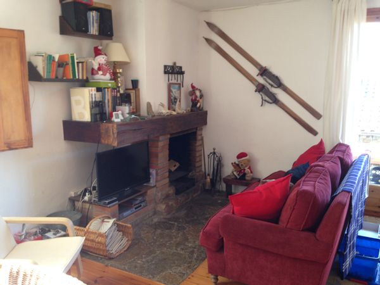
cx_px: 190
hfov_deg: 55.4
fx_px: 362
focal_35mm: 33
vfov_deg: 42.9
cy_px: 142
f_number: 2.4
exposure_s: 1/20
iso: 64
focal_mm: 4.12
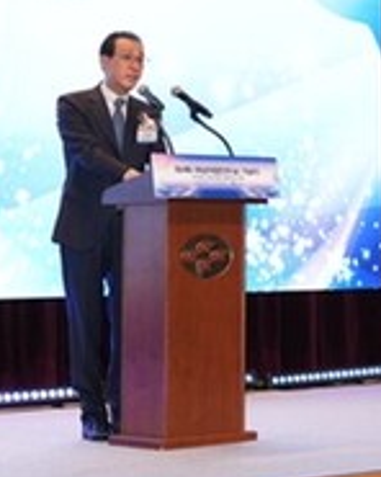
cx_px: 577
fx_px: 1804
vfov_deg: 15.0
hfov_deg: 11.5
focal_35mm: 128
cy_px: 137
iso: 1250
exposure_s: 1/200
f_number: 5
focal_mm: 42
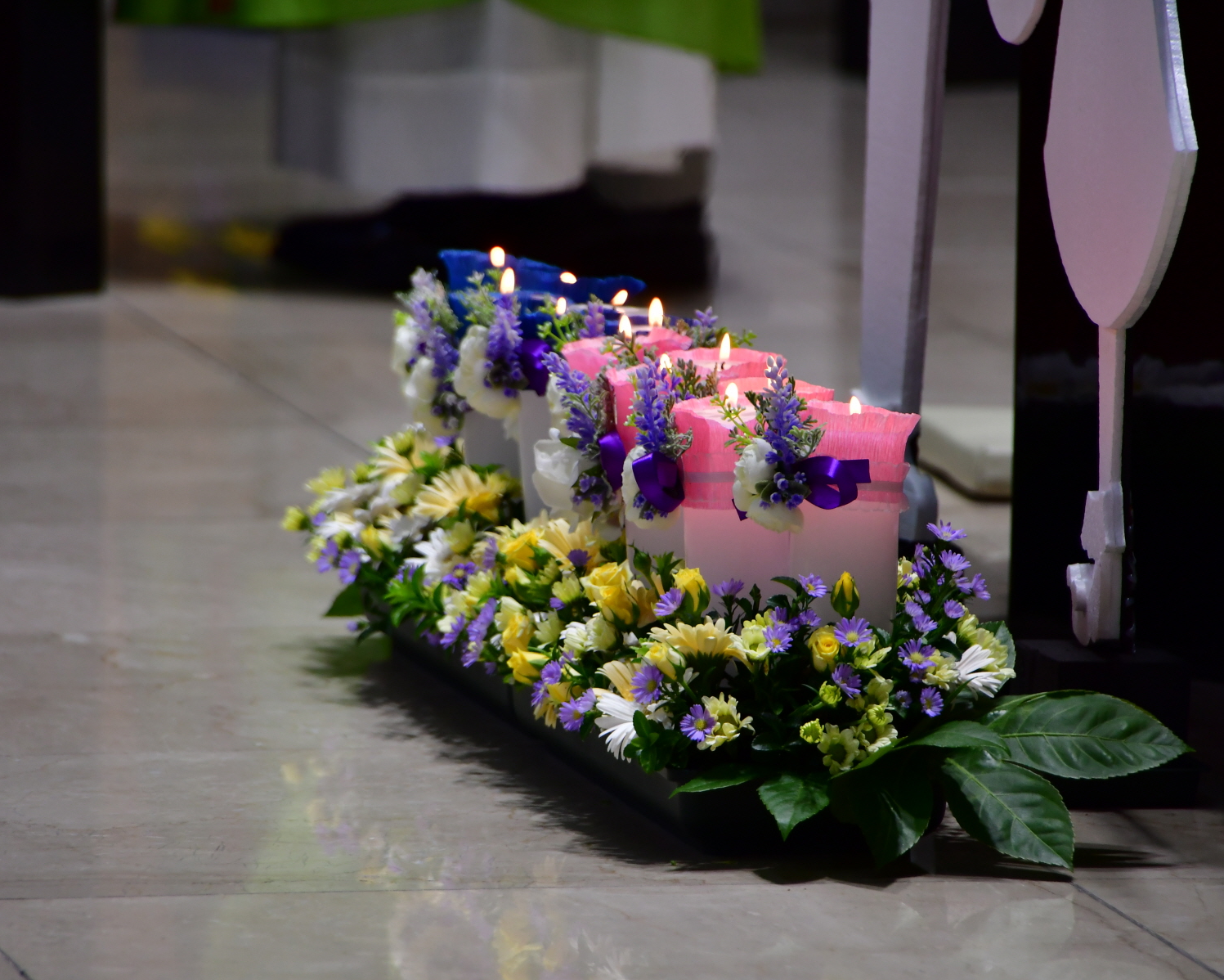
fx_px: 16557
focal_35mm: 457
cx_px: 597
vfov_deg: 3.4
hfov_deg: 4.2
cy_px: 490
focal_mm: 270
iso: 560
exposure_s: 1/125
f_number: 6.3
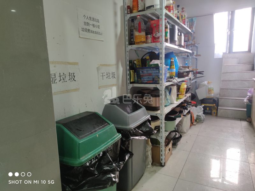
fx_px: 177
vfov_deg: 56.8
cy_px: 96
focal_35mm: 24
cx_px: 128
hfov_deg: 71.6
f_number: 1.69
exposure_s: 1/50
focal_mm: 6.72
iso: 176
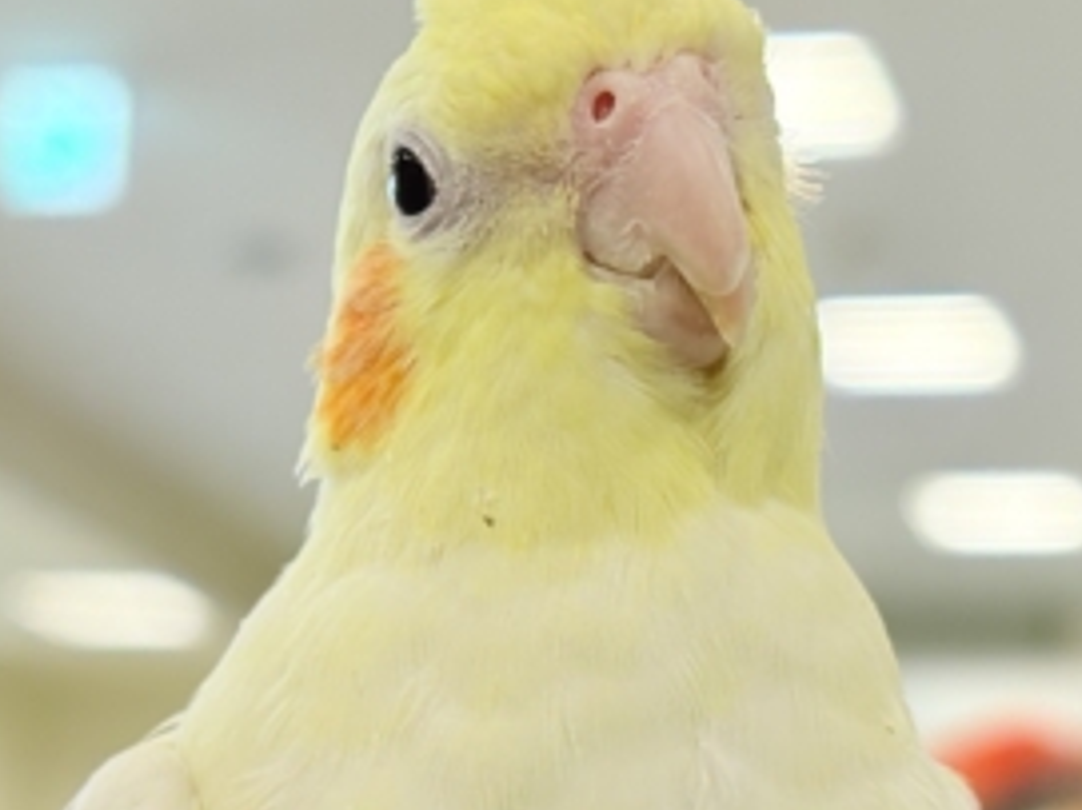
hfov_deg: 16.0
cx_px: 555
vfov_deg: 12.0
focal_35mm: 123
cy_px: 702
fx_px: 3843
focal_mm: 5.96
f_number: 1.6
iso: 50
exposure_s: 1/100
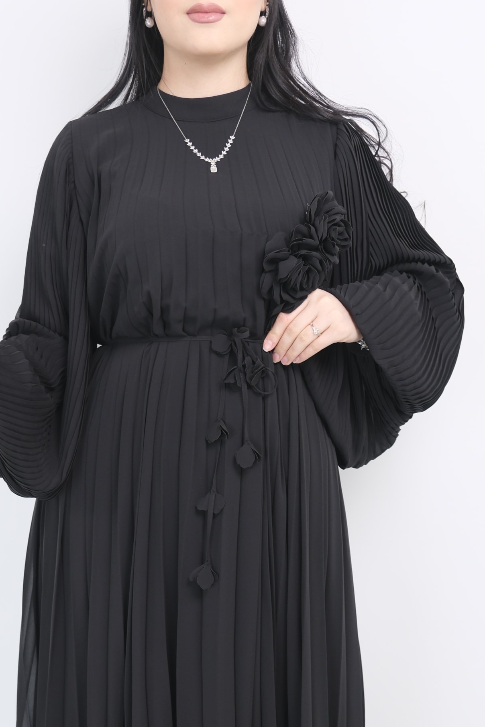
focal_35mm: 62
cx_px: 190
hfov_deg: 21.9
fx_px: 1253
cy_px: 617
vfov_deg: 31.3
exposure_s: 1/60
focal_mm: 24.3
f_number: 3.6
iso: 400
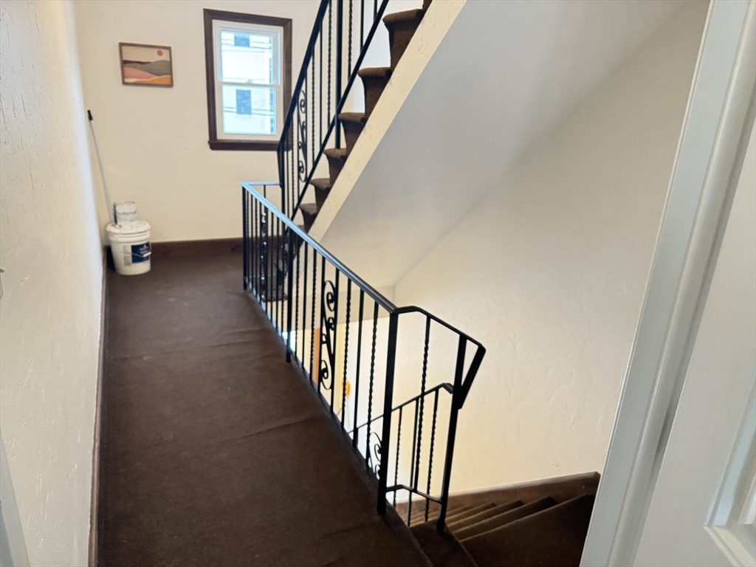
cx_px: 378
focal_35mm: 24
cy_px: 284
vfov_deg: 56.8
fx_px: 524
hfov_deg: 71.6
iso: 800
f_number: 1.78
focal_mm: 6.76
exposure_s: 1/60
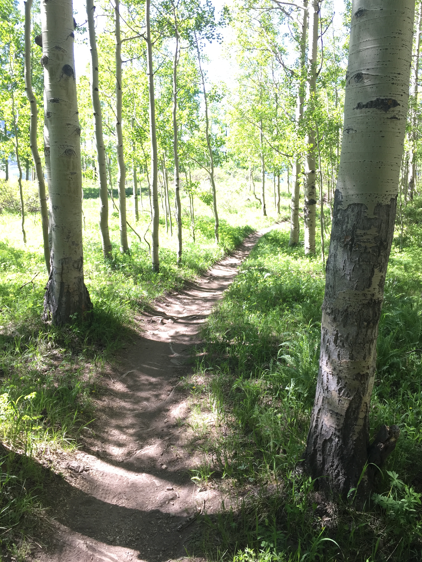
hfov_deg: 48.2
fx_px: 471
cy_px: 281
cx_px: 211
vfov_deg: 61.7
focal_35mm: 29
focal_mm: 4.15
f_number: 2.2
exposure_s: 1/128
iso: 32
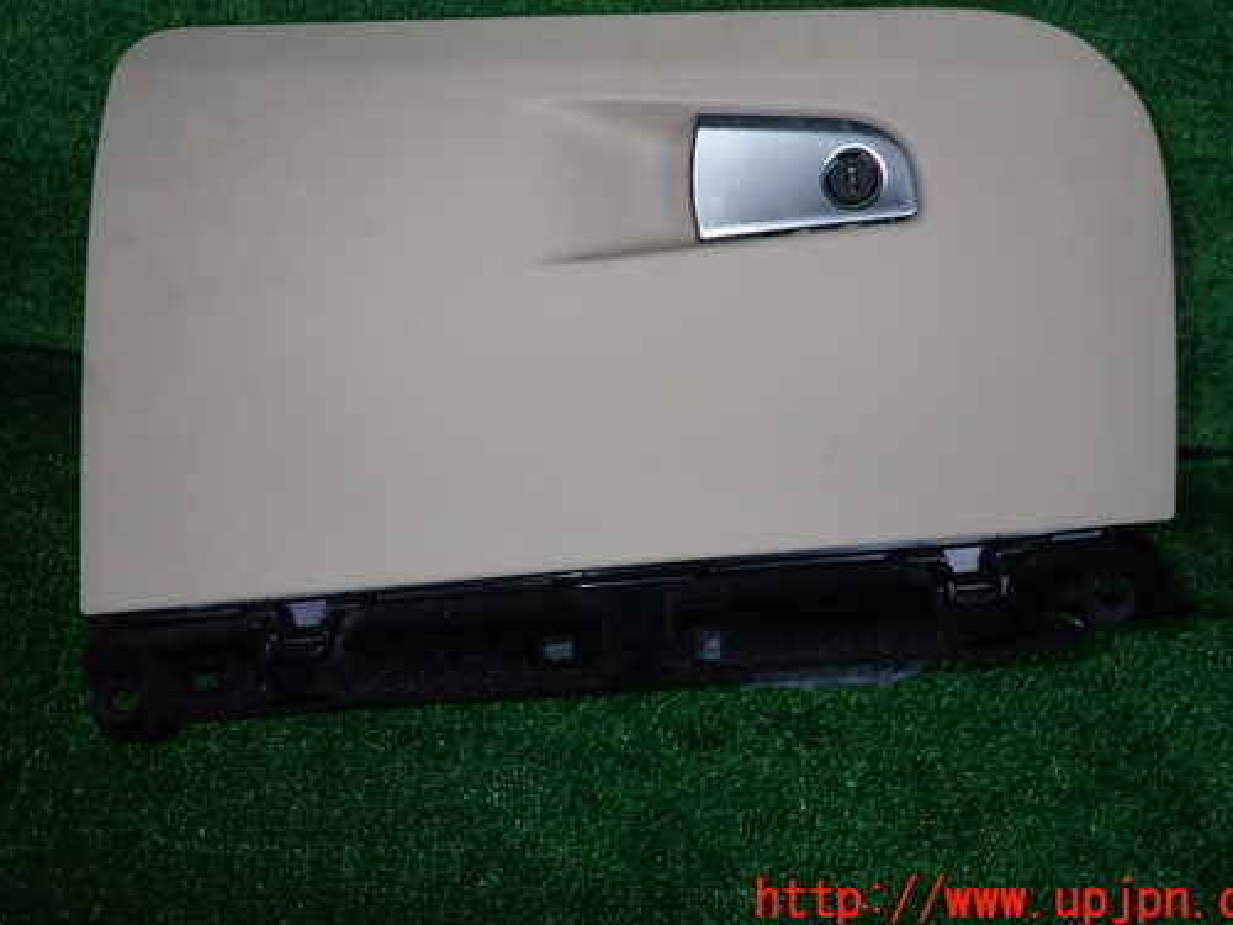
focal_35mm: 30
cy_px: 377
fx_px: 1069
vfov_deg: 46.6
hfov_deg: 59.9
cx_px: 572
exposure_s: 1/30
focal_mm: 4.5
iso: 100
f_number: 5.6
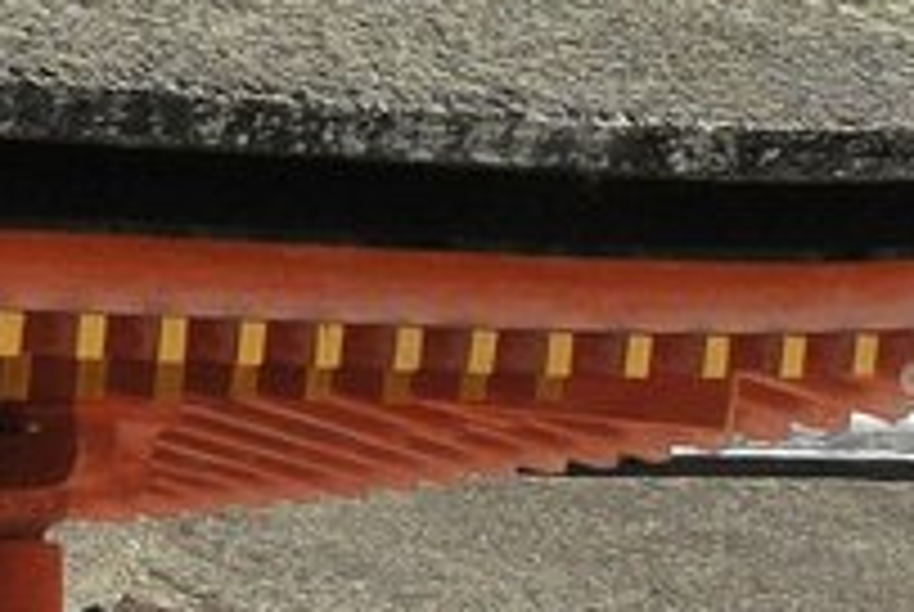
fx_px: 7195
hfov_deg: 7.1
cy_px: 160
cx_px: 1652
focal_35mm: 283
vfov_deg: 4.9
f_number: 7.1
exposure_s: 1/1250
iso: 400
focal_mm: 24
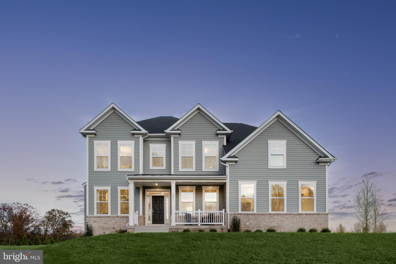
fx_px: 264
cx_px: 198
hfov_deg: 73.7
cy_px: 132
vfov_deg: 53.1
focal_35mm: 24
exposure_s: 1/10
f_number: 8
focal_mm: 24
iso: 64
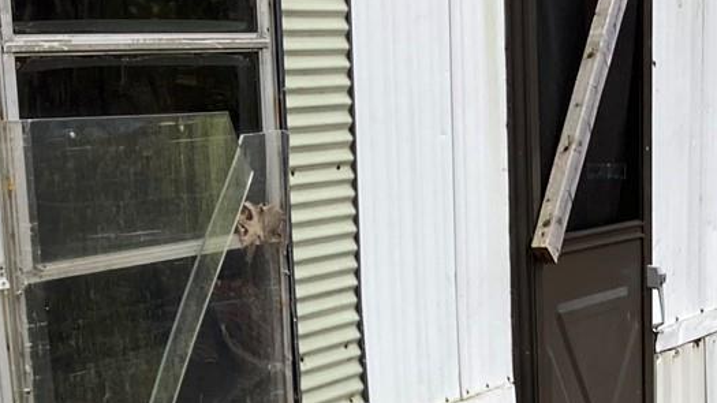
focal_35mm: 119
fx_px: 2262
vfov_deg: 9.7
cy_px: 714
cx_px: 642
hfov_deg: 17.7
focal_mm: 3.99
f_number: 1.8
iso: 20
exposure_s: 1/187
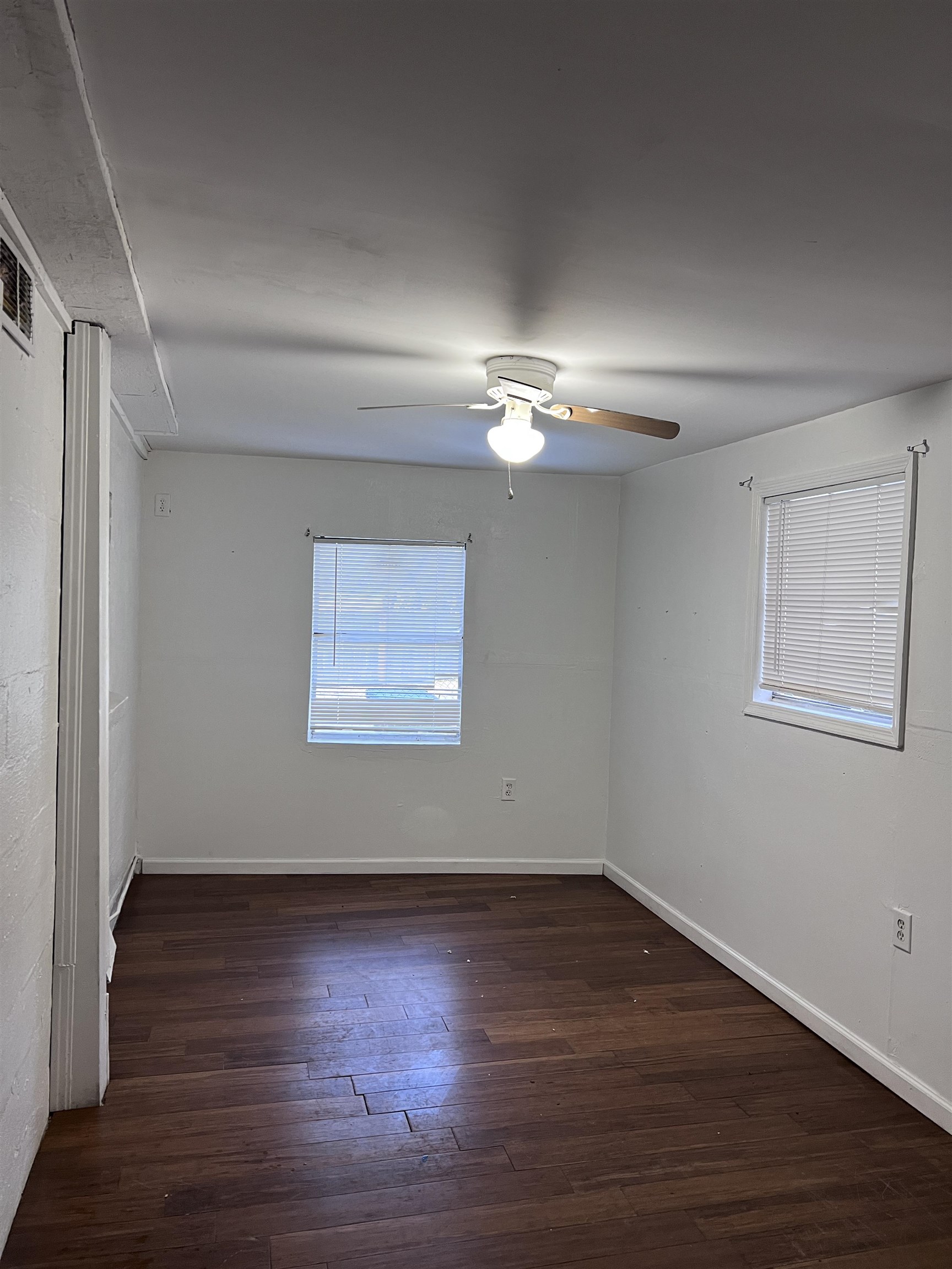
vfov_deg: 67.3
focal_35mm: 26
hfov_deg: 53.1
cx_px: 476
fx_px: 953
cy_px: 634
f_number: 1.5
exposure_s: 1/60
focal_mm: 5.7
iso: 125
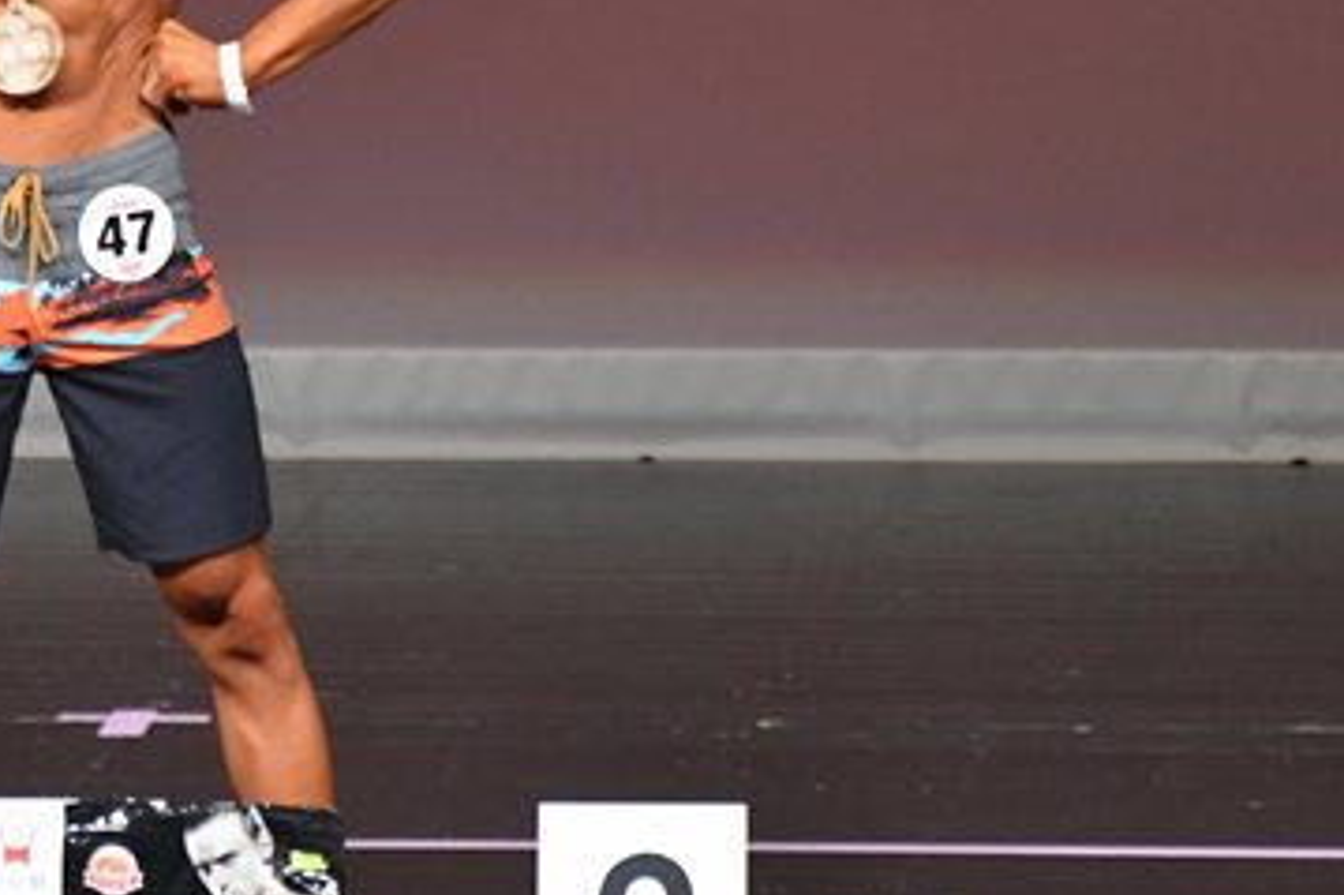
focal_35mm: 745
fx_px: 27799
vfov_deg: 1.8
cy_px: 232
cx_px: 170
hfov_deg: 2.8
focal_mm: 230
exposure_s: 1/400
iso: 4000
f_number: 5.6
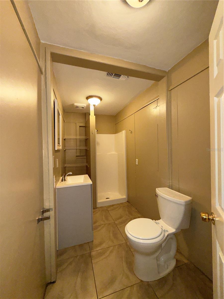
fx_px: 121
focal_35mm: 14
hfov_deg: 85.7
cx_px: 112
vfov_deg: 102.1
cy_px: 150
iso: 400
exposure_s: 1/120
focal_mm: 2.22
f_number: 2.2
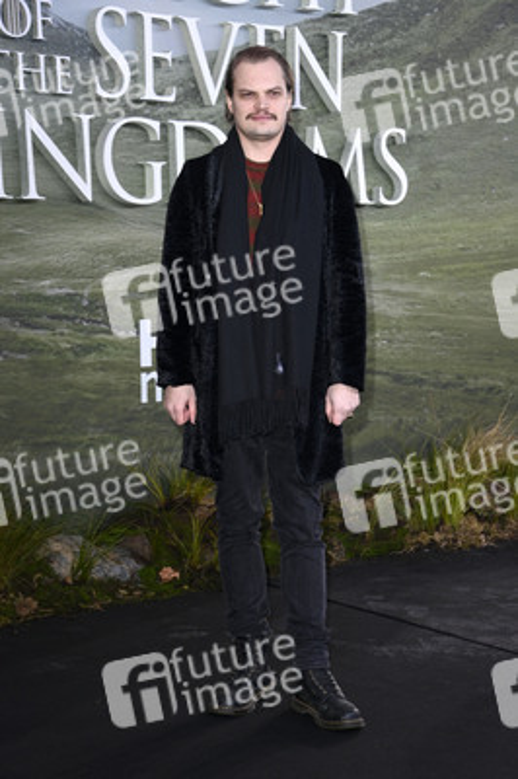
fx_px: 1686
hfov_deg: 17.5
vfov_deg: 26.0
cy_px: 390
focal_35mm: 78
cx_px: 259
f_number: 5.6
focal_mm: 78
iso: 640
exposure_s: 1/250
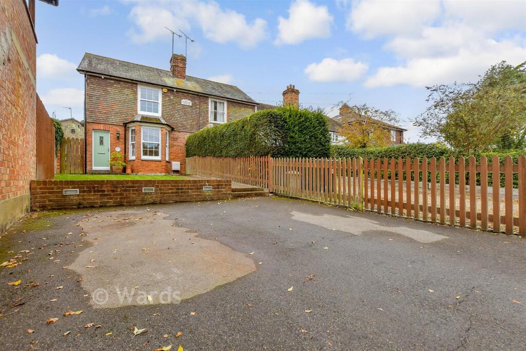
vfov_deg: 77.3
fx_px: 219
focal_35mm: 15
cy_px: 176
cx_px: 263
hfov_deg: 100.4
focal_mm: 10
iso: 250
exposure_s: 1/60
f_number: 8
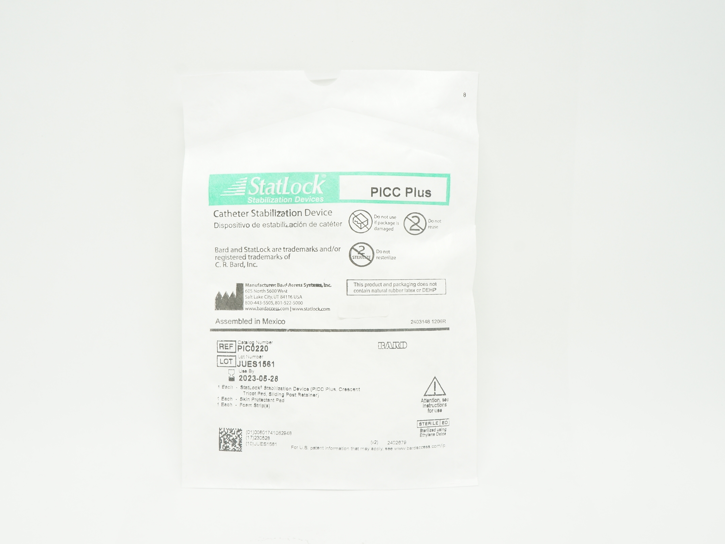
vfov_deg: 33.6
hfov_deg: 43.8
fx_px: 901
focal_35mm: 43
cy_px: 274
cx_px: 329
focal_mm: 26
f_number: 11
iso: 400
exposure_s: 1/15
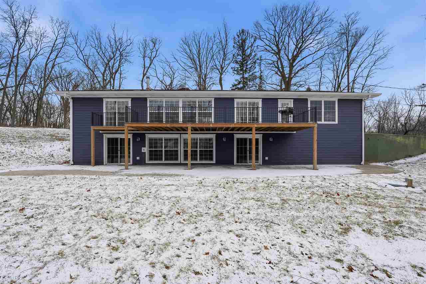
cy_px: 142
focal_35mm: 16
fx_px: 189
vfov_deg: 73.7
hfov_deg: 96.7
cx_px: 213
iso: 250
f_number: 9
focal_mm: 16
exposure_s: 1/5000
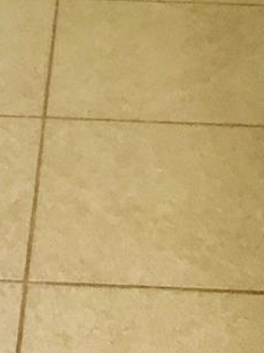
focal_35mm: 153
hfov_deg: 9.7
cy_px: -480
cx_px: 49
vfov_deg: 11.0
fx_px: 1557
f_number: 2.4
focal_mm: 3.3
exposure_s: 1/30
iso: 50
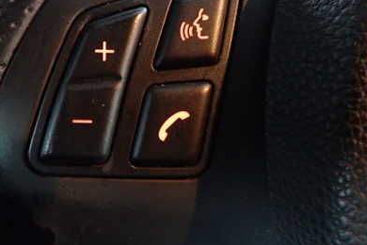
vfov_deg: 33.0
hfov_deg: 48.3
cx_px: 161
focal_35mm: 40
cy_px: 77
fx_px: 408
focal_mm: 4.5
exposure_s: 1/8
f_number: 2
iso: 1000
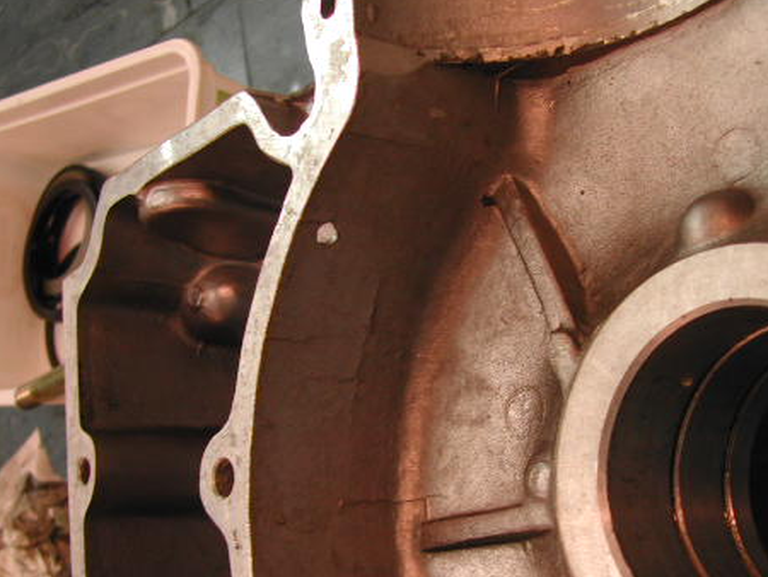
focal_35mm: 54
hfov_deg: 35.4
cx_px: 447
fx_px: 1199
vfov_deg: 26.9
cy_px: 386
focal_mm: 8
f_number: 2.8
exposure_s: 1/30.1
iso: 145
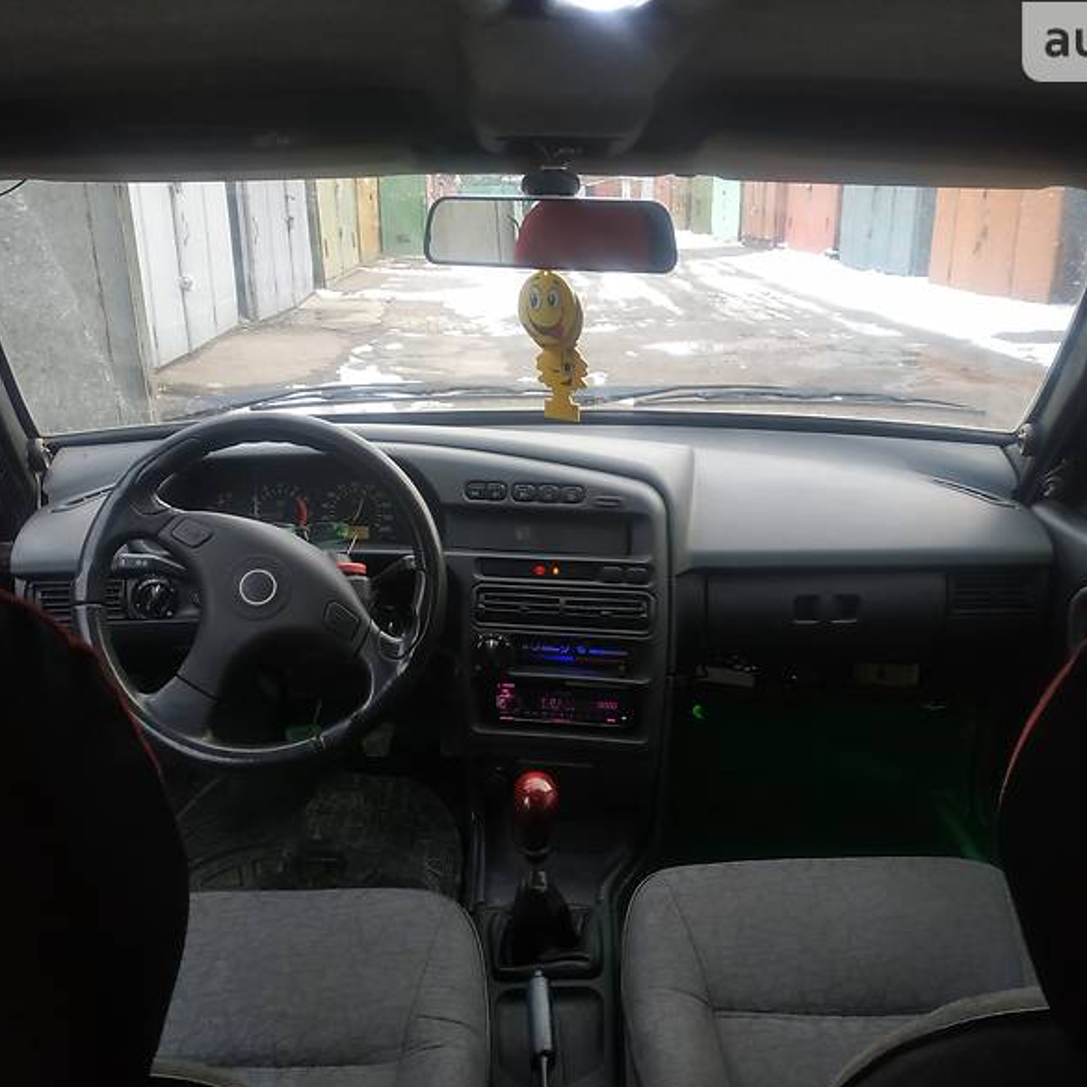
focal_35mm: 29
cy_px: 537
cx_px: 574
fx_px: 1030
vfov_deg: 55.6
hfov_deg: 55.6
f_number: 1.9
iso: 250
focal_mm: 3.9
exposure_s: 1/100
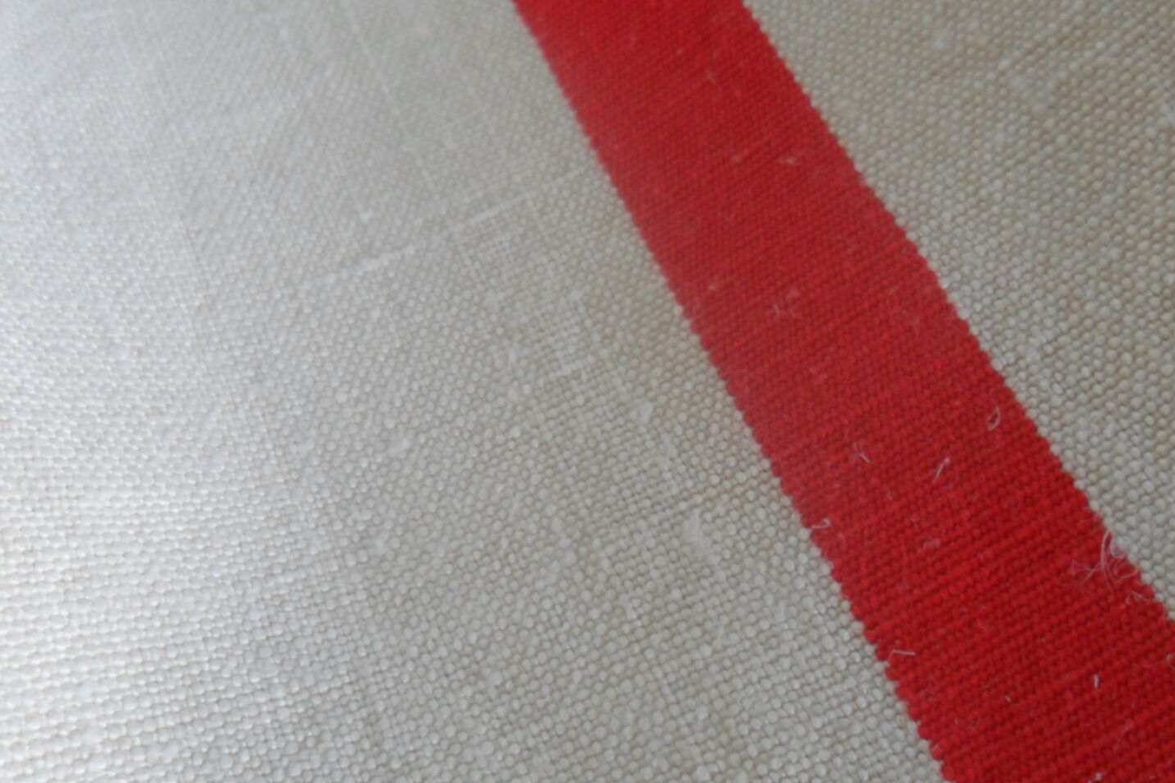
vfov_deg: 34.2
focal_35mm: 39
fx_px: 1273
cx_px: 749
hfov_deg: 49.0
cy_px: 388
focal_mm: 4.9
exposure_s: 1/30
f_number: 3.5
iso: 160
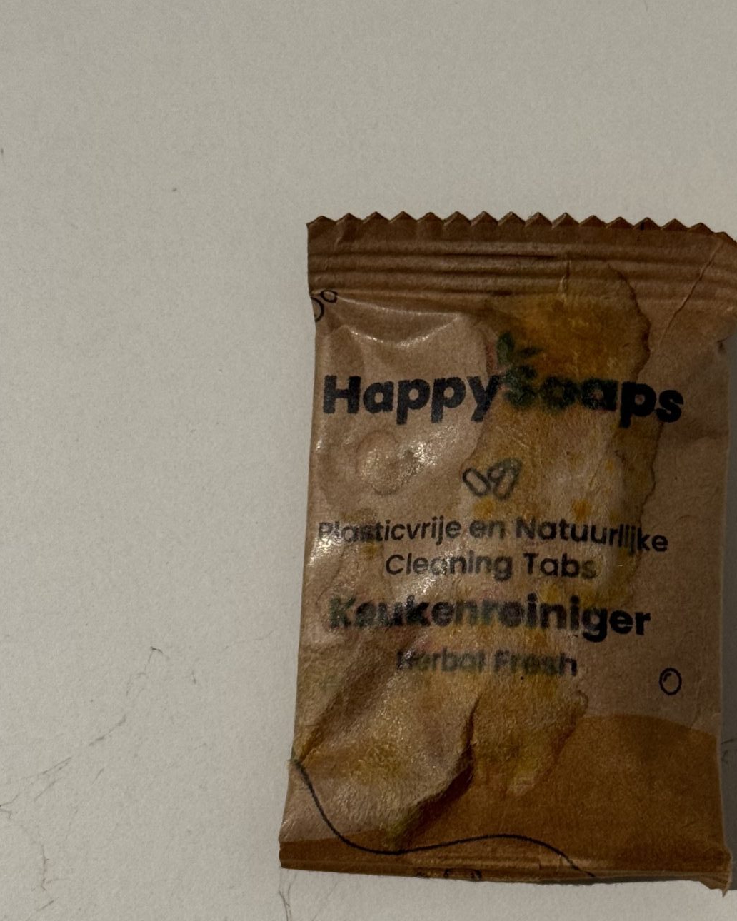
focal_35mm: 93
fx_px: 2536
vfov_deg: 20.6
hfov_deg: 16.5
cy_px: 527
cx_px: 510
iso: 125
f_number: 1.78
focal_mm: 6.76
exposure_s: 1/50
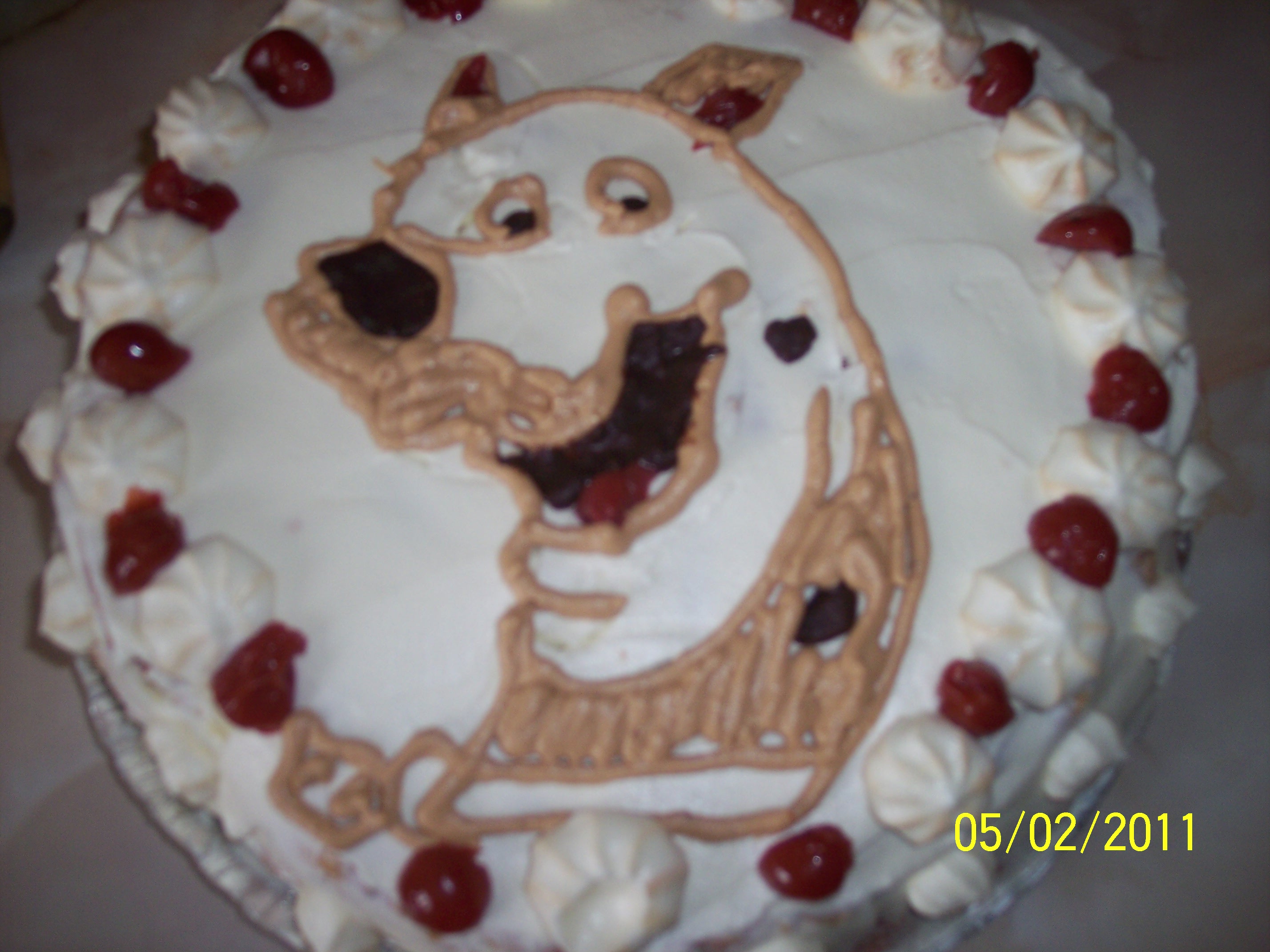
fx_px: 1431
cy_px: 476
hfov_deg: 47.9
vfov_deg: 36.8
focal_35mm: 39
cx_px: 635
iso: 100
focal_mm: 8
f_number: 2.8
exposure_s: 1/60
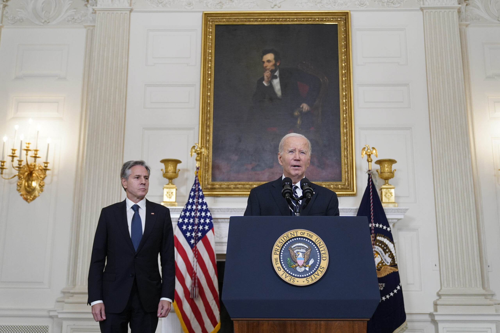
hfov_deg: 50.7
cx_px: 250
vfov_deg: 35.1
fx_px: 528
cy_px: 166
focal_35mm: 38
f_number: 2.8
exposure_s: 1/320
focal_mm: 38
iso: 2000
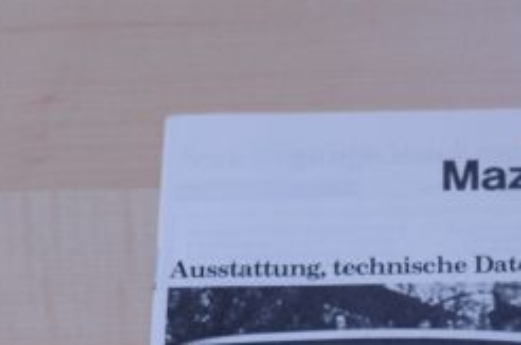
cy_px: 492
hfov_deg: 16.2
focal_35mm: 126
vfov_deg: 10.5
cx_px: 426
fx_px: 1820
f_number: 3.2
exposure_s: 1/58
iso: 800
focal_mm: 28.9
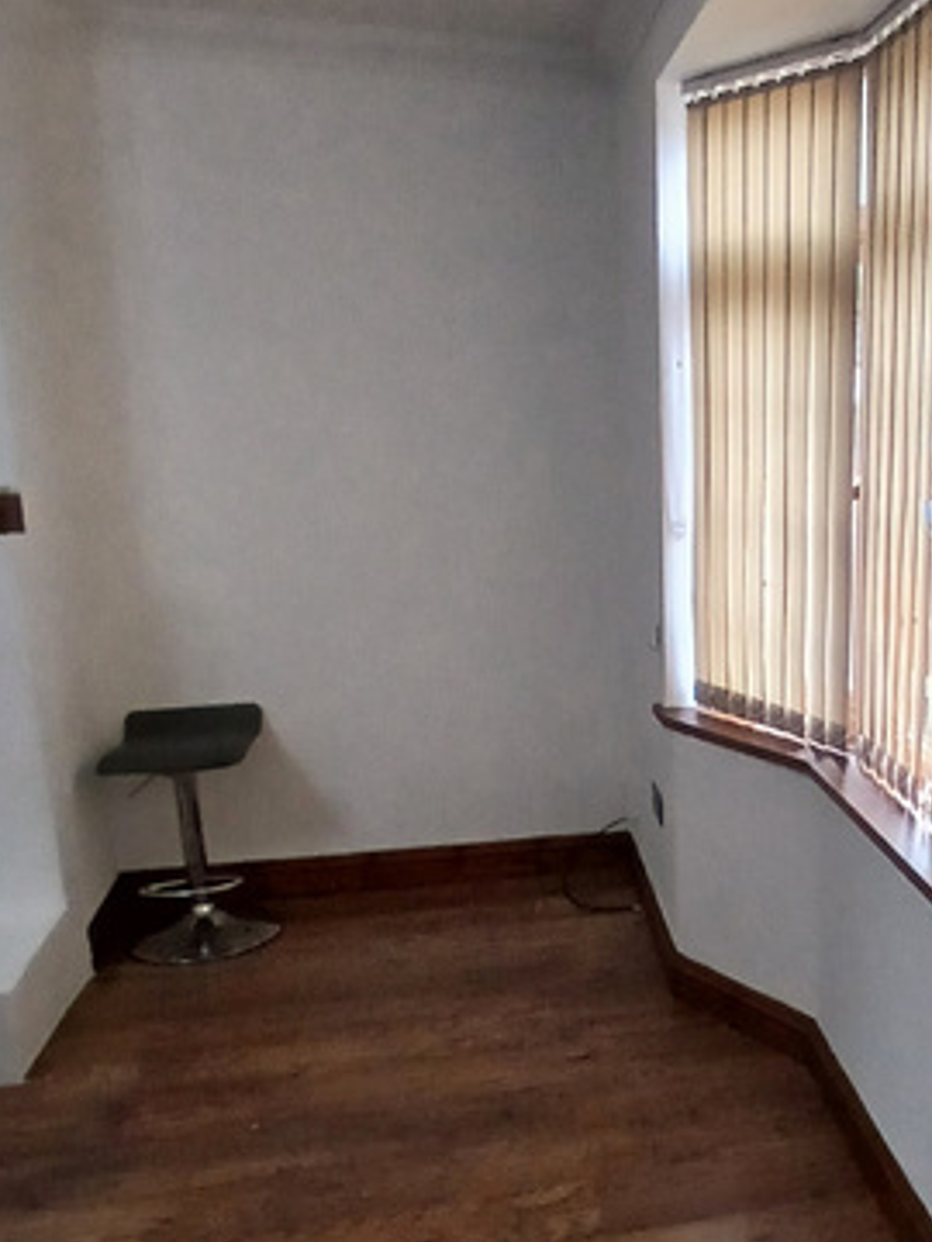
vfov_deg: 53.7
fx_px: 1221
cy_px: 714
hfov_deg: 39.0
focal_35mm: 34
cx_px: 832
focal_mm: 1.4
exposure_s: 1/33
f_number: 2.2
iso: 200
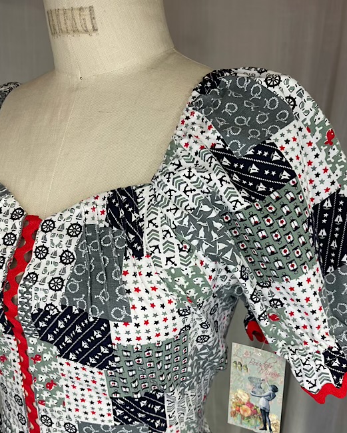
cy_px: 255
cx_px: 189
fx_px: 385
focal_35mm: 30
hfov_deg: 48.5
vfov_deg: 58.4
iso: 32
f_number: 1.6
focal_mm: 5.1
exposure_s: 1/432
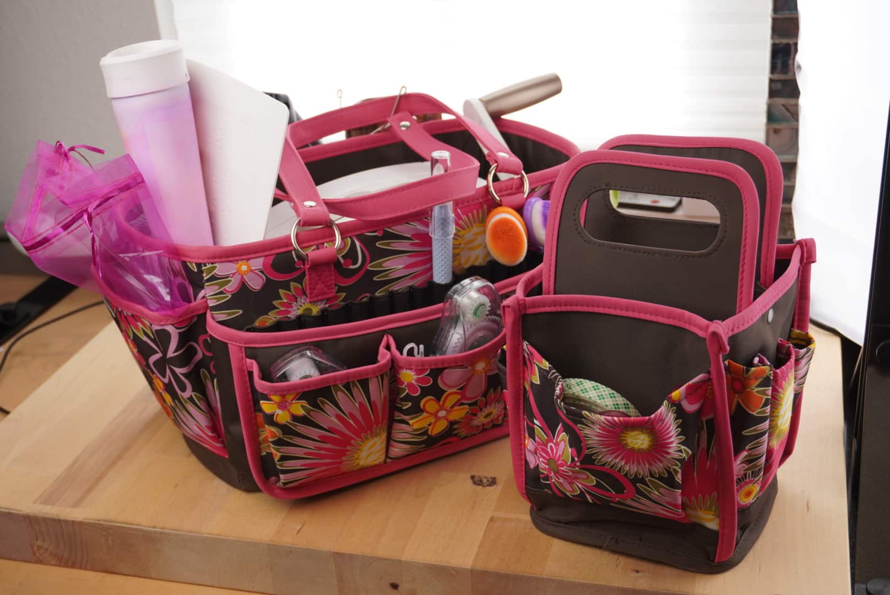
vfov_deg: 29.0
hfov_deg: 42.3
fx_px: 1150
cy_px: 298
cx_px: 445
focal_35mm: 46
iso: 100
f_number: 5.6
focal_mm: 31
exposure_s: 1/80
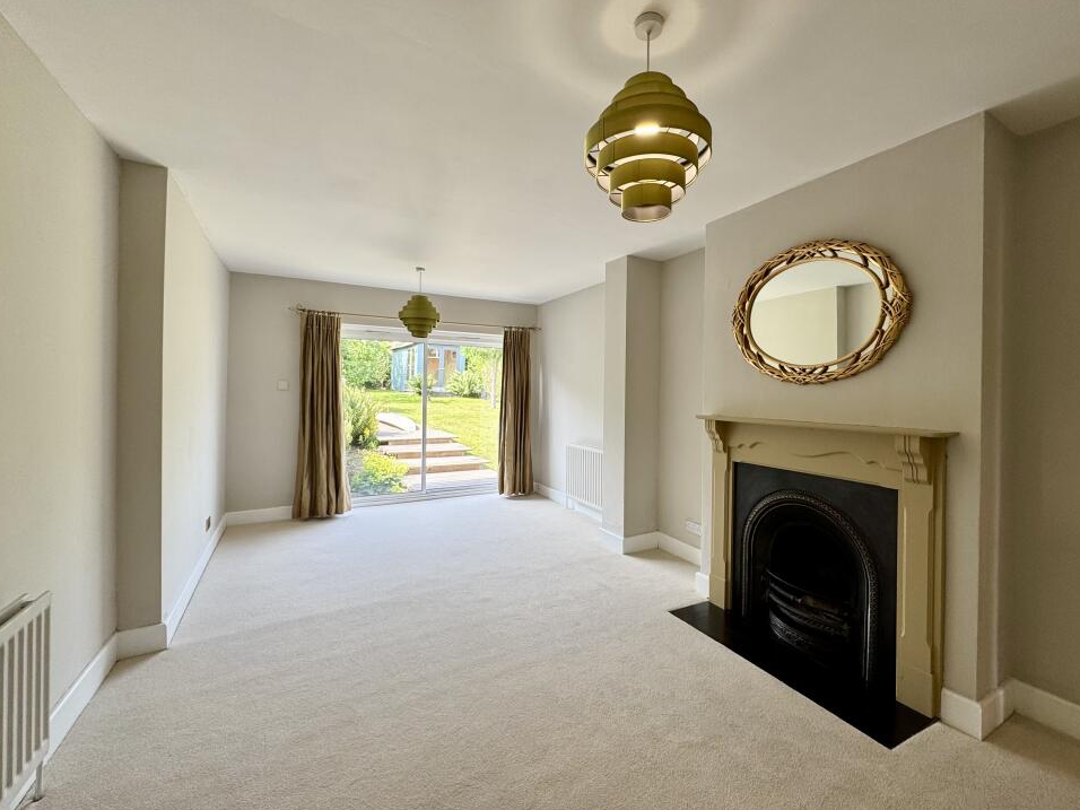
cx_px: 571
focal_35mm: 15
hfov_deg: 98.1
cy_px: 391
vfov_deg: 81.7
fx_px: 468
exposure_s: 1/99
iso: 50
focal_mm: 2.22
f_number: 2.2
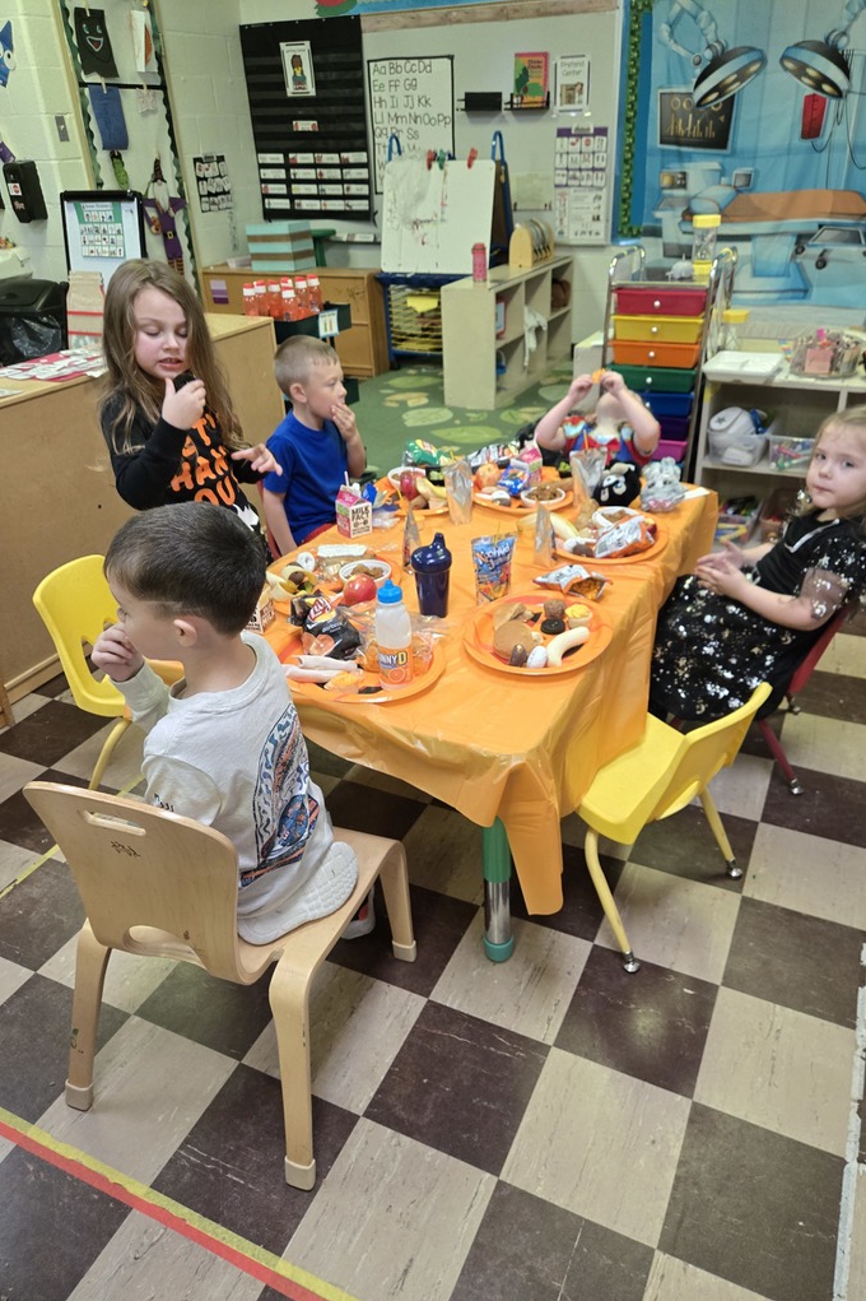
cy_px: 651
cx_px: 470
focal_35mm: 24
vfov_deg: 73.8
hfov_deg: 53.0
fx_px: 867
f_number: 1.8
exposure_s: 1/120
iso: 500
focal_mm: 5.4
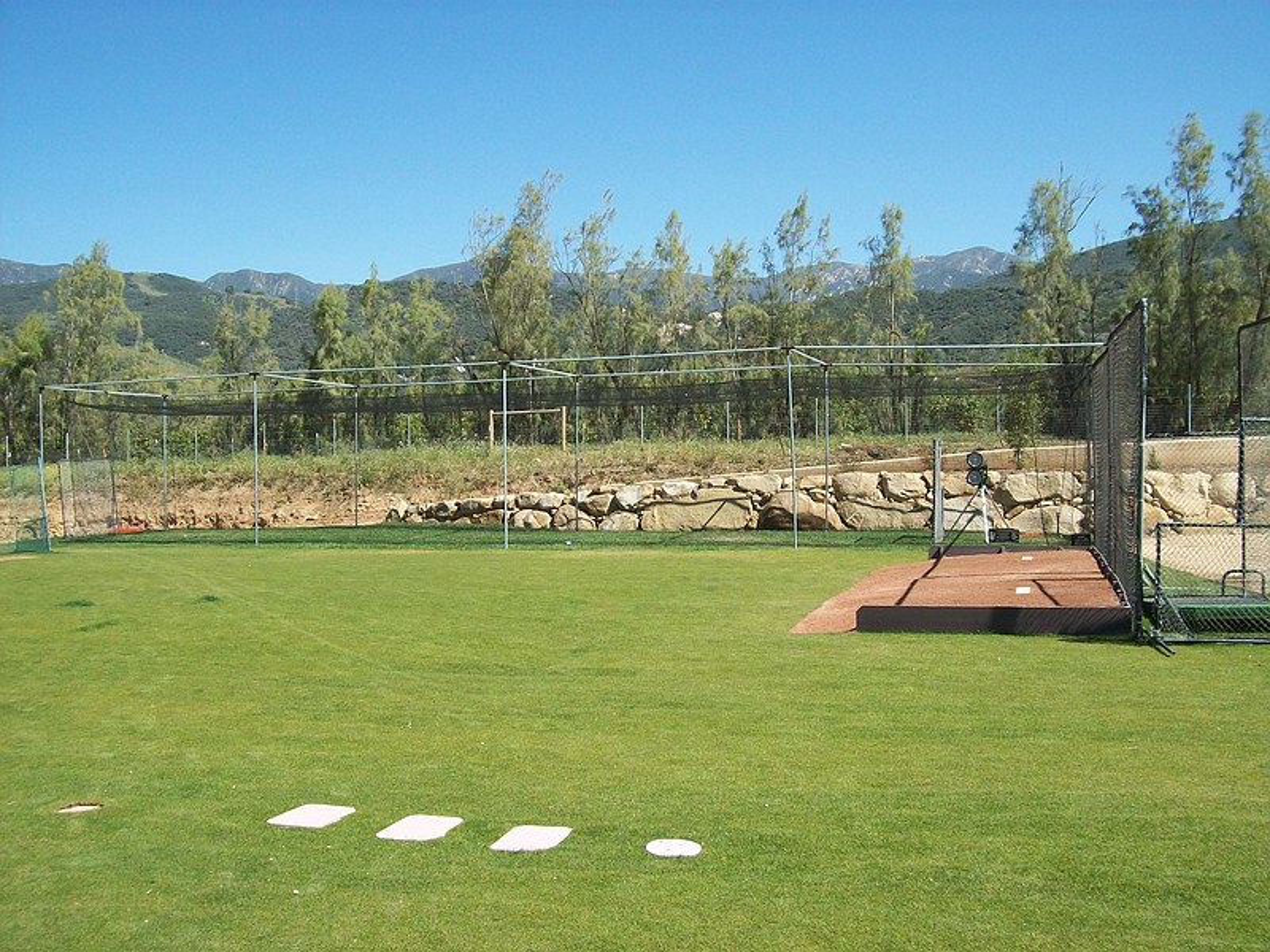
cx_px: 635
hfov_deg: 51.4
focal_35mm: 36
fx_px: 1321
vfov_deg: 39.7
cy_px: 476
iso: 80
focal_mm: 6
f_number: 4.8
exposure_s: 1/382
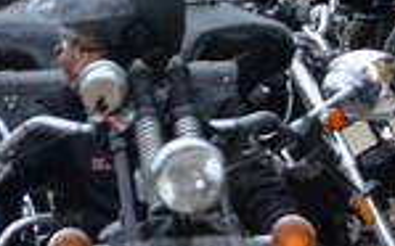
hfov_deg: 5.0
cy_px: 212
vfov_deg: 3.1
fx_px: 4530
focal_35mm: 421
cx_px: 501
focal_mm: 58
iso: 1600
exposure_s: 1/4000
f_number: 4
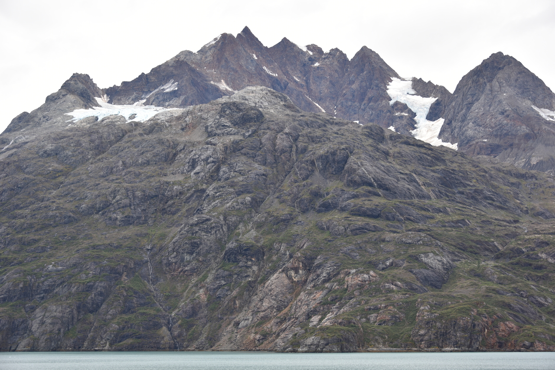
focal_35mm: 58
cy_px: 185
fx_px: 894
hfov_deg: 34.5
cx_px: 278
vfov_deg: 23.4
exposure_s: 1/125
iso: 100
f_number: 5.6
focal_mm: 58
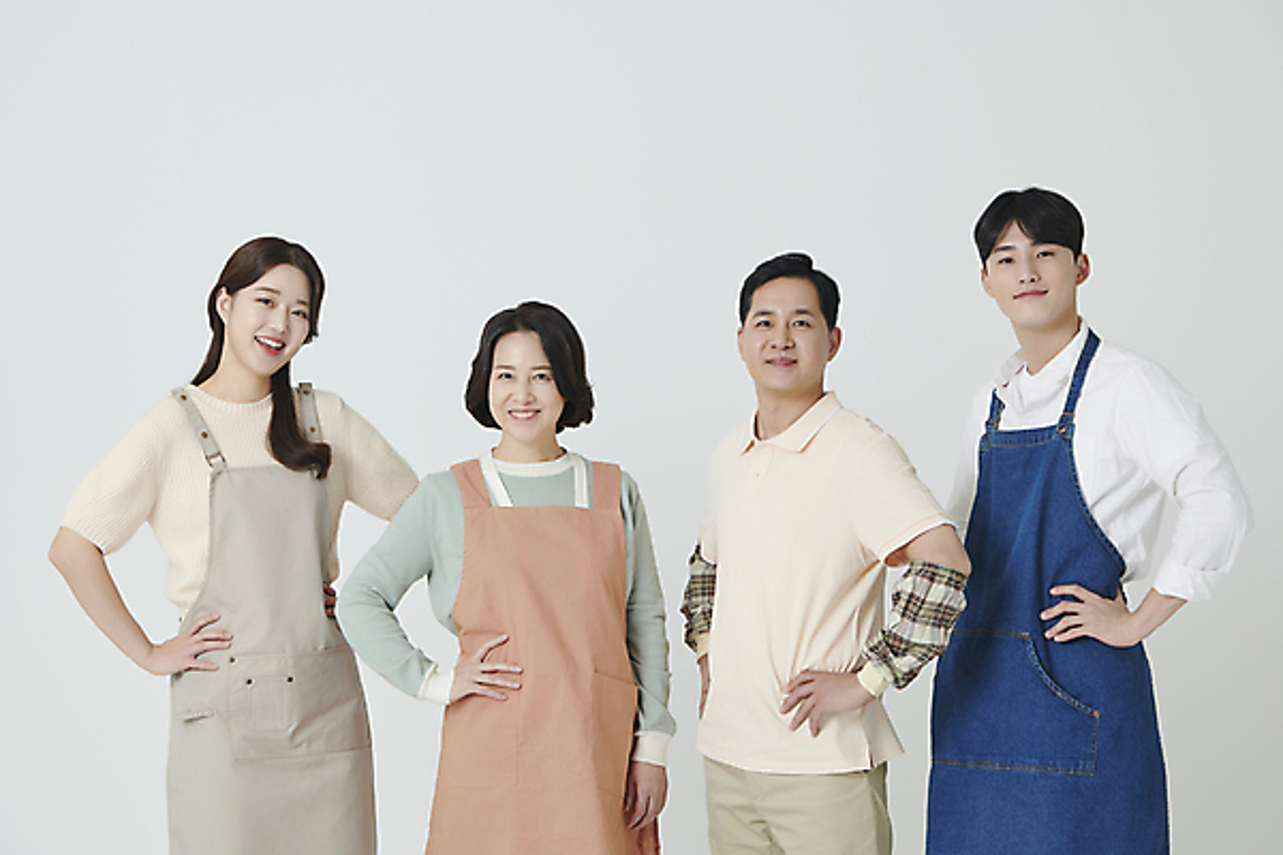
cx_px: 642
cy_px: 428
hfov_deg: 31.0
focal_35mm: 65
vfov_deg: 20.9
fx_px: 2316
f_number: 11
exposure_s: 1/125
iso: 80
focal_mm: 65
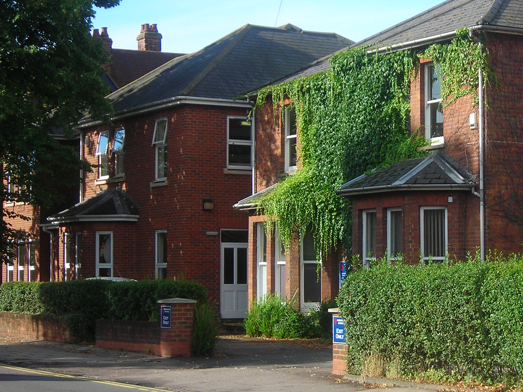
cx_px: 369
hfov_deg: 19.9
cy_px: 191
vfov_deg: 15.1
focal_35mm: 98
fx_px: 1481
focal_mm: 10.8
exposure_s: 1/236
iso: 50
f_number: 3.9
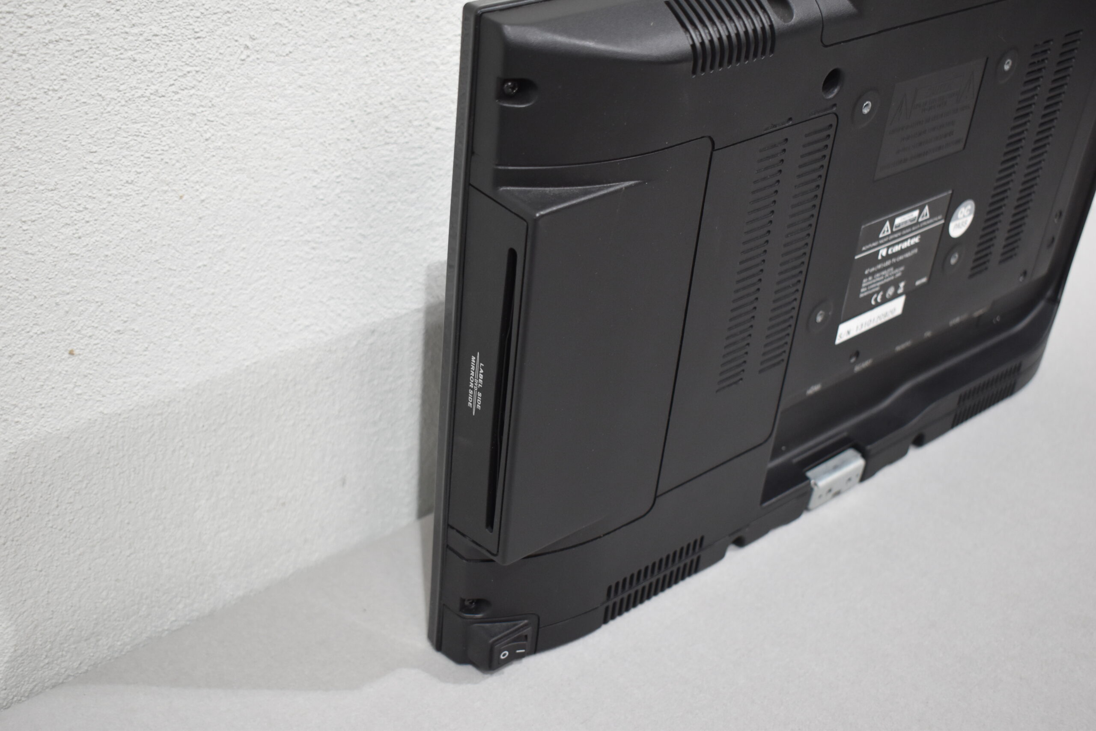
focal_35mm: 45
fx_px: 1370
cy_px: 366
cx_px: 548
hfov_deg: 43.6
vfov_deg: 29.9
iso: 900
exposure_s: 1/125
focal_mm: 30
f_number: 4.2
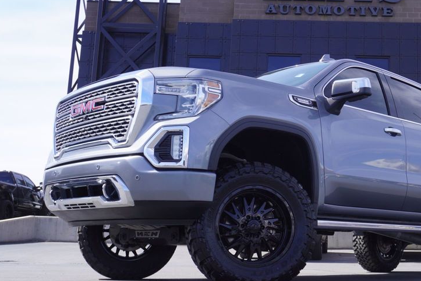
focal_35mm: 51
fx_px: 597
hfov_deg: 38.3
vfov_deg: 26.5
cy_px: 136
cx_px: 293
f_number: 7.1
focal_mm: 24
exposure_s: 1/160
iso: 100
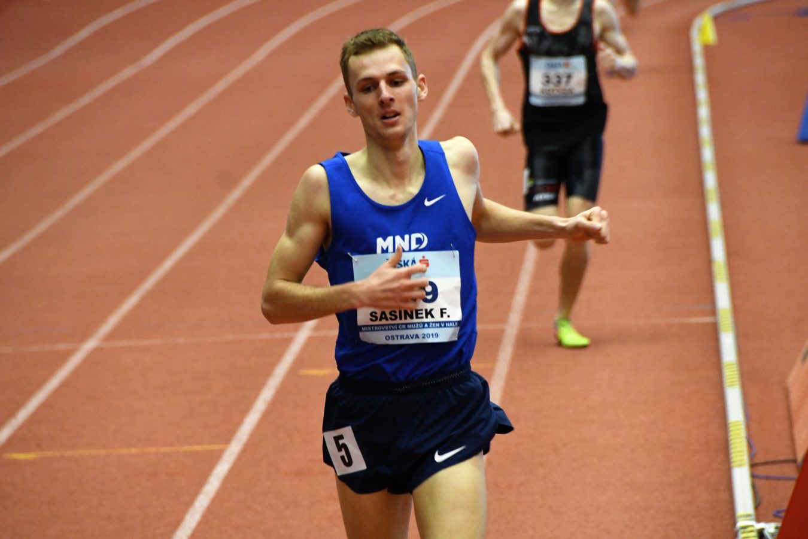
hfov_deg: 6.9
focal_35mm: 300
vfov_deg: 4.6
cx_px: 404
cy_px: 270
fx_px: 6733
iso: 3200
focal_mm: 200
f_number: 5.6
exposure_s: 1/200
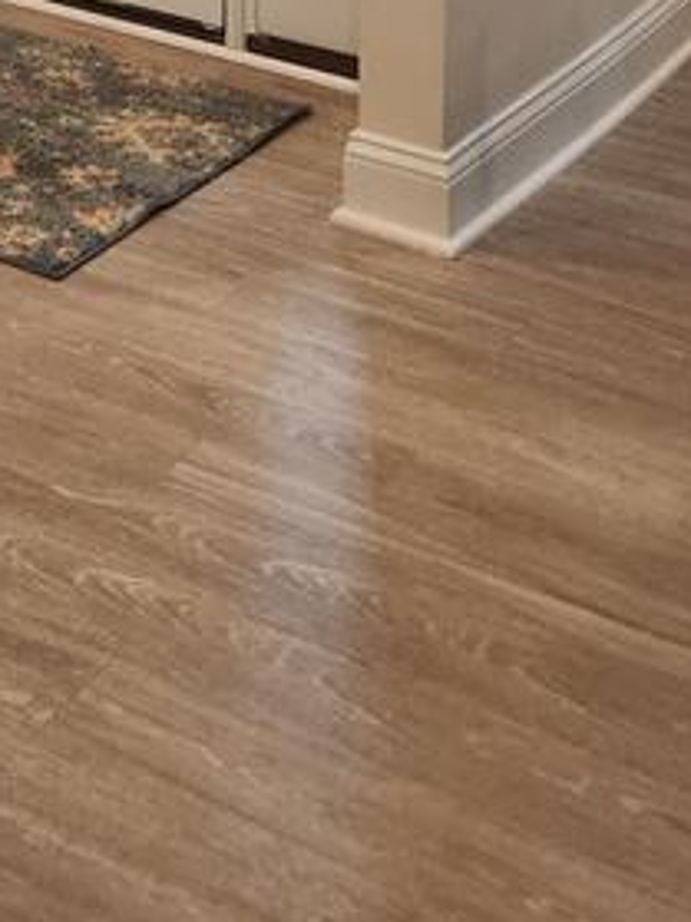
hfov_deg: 15.2
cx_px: -390
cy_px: -611
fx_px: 2371
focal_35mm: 89
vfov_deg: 18.4
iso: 200
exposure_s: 1/120
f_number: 1.8
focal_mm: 5.4
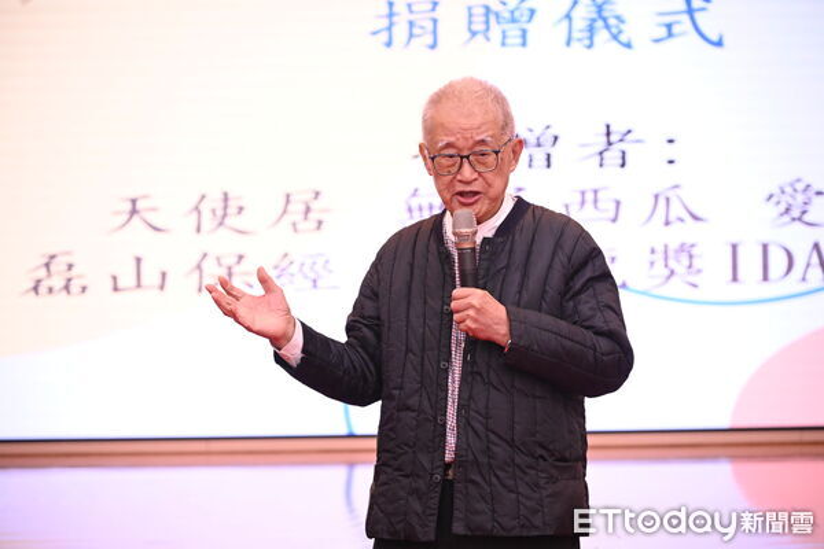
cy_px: 274
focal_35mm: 110
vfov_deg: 12.5
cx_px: 412
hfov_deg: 18.6
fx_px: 2518
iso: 3200
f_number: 4
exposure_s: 1/320
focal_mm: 110
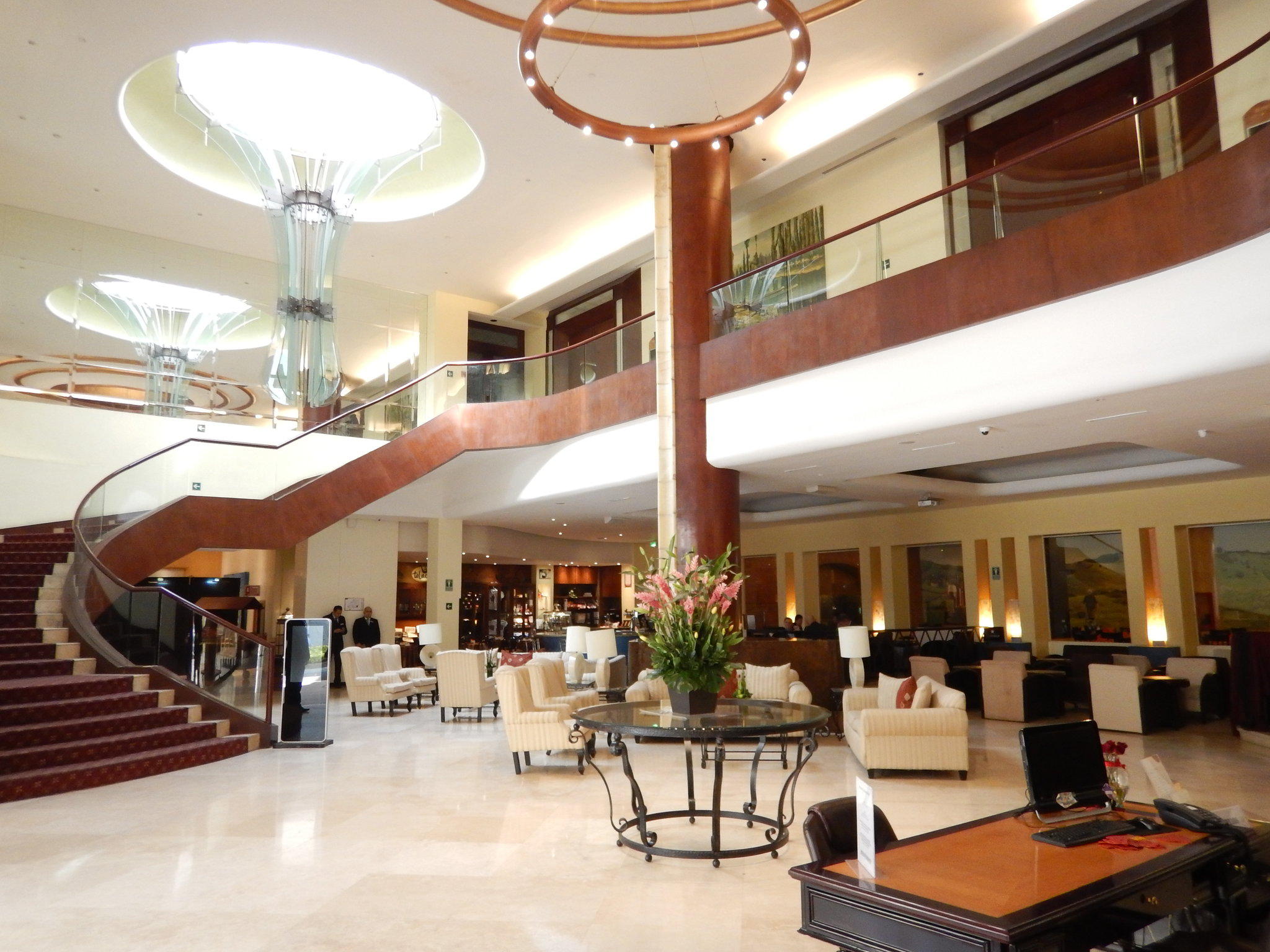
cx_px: 635
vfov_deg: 56.8
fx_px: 881
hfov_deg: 71.6
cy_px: 476
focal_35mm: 24
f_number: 2.8
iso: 400
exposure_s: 1/30
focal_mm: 4.3
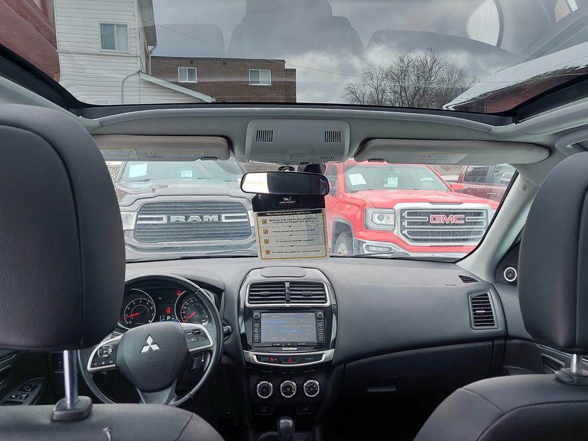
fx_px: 510
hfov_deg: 60.0
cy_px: 235
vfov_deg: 46.8
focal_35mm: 30
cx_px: 301
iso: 50
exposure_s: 1/120
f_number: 1.8
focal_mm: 5.23
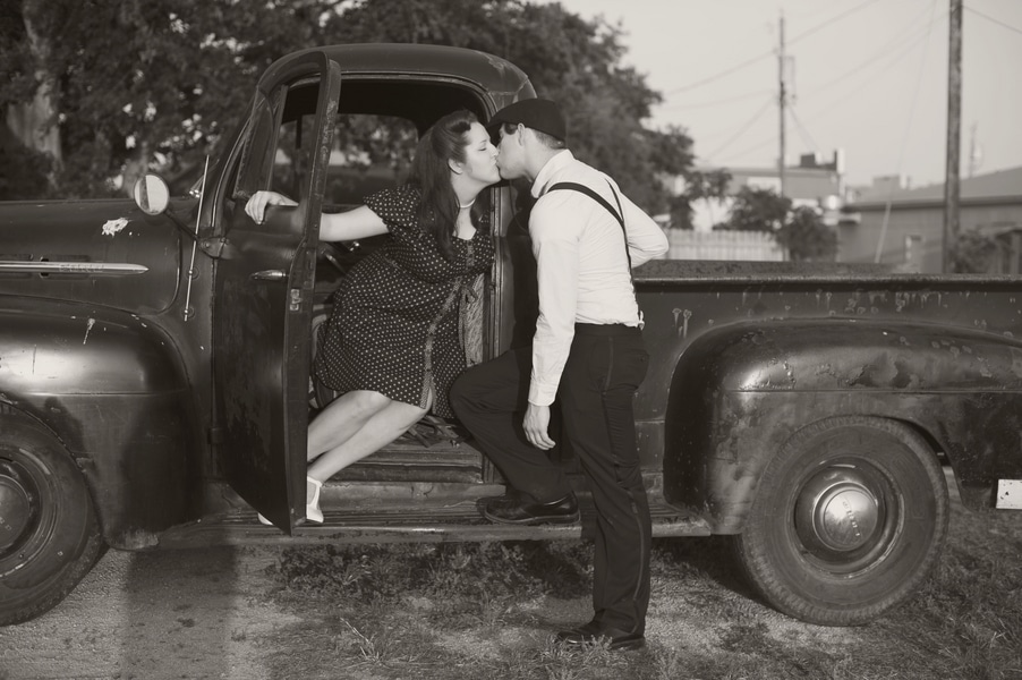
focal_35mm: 50
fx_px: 1418
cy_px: 340
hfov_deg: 39.6
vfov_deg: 27.0
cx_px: 511
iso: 400
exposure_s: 1/800
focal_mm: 50
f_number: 2.8
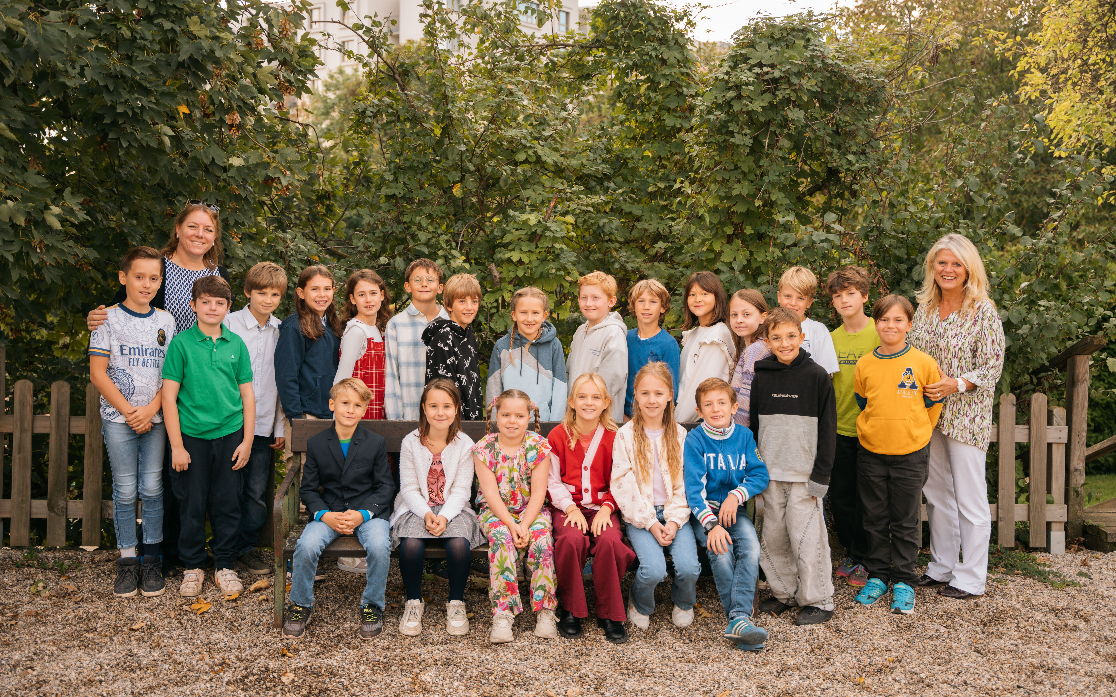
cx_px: 558
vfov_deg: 33.3
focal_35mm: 38
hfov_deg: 51.2
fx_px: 1165
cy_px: 340
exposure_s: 1/500
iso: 400
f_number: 2.8
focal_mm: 37.3
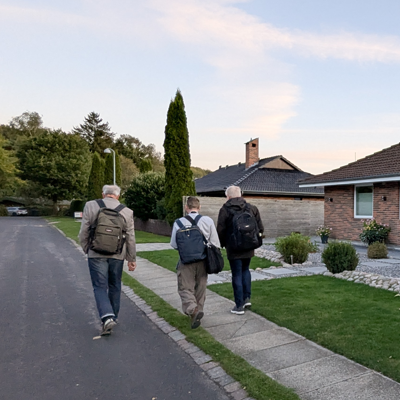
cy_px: 234
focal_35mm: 34
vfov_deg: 48.2
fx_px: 444
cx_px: 384
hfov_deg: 42.9
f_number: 2.2
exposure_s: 1/216
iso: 195
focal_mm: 2.35
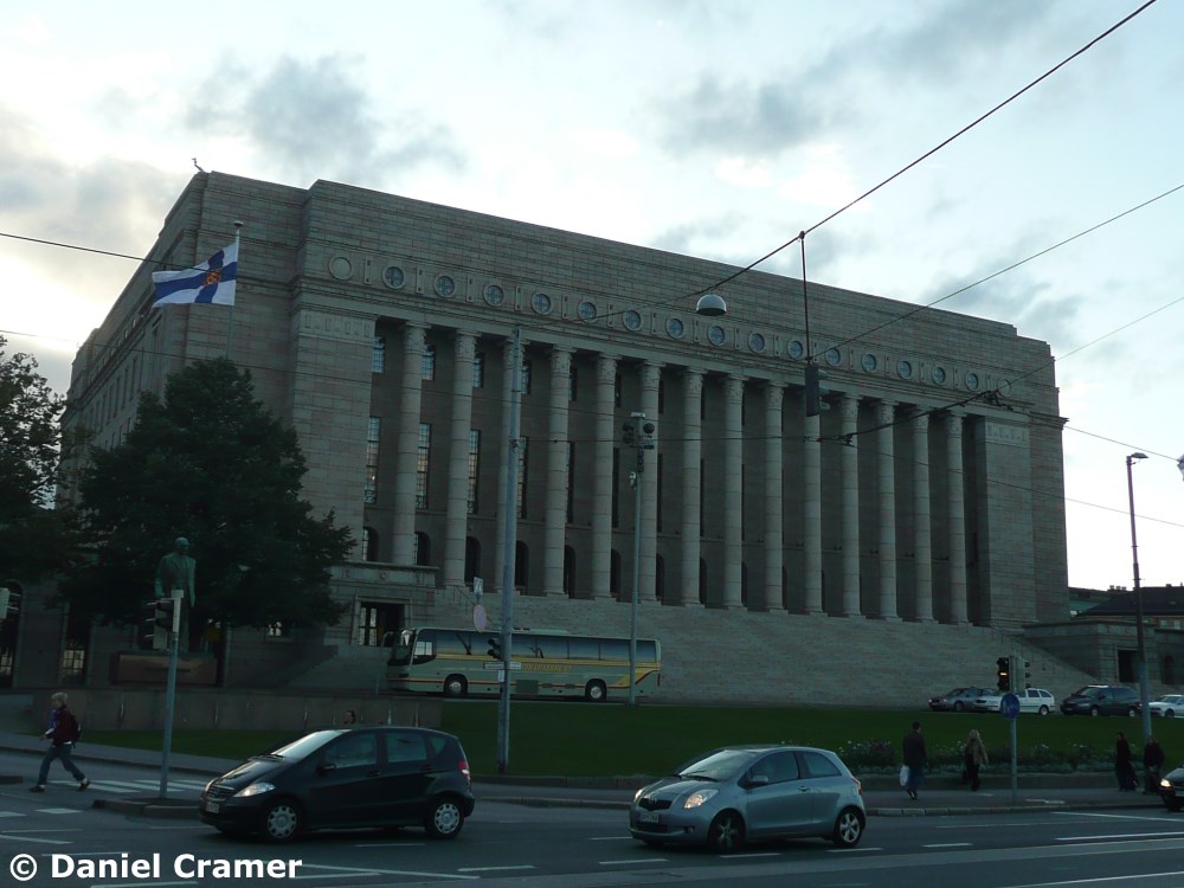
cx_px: 592
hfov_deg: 47.9
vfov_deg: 36.8
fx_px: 1334
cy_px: 444
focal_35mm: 39
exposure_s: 1/320
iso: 100
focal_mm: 4.6
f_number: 3.3
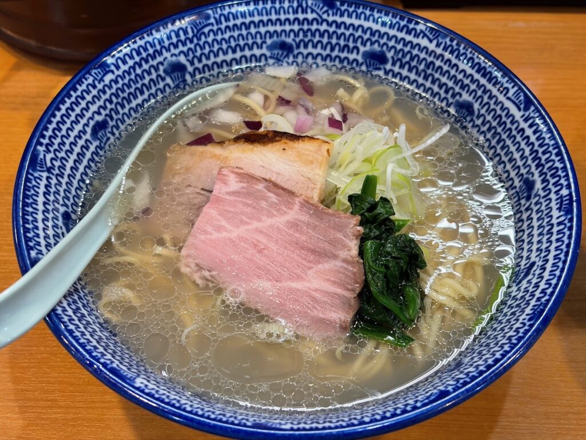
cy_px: 220
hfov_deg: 36.8
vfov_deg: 28.0
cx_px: 293
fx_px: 880
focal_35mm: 52
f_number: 1.6
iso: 125
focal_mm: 5.96
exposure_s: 1/50
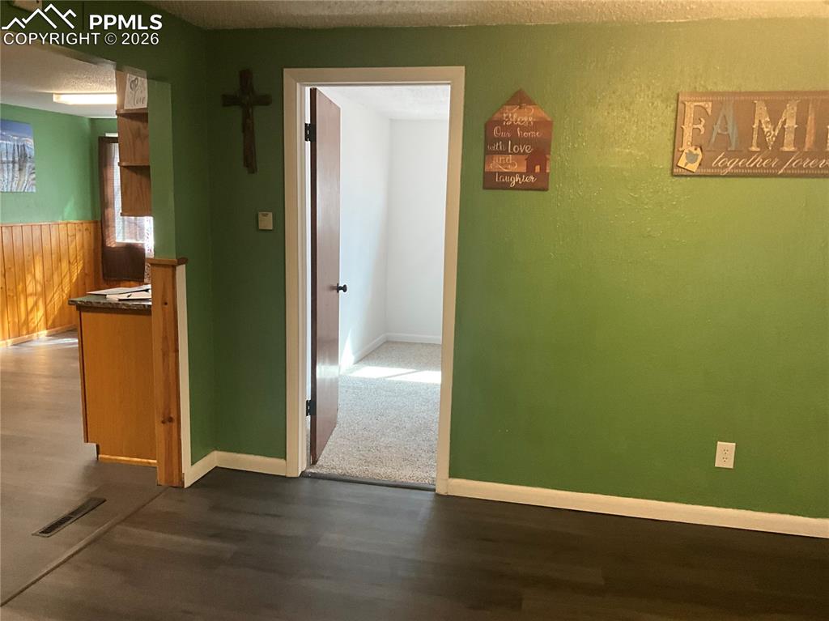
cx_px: 414
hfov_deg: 61.7
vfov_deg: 48.2
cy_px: 310
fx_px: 694
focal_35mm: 29
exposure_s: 1/60
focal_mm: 3
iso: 160
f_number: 1.8
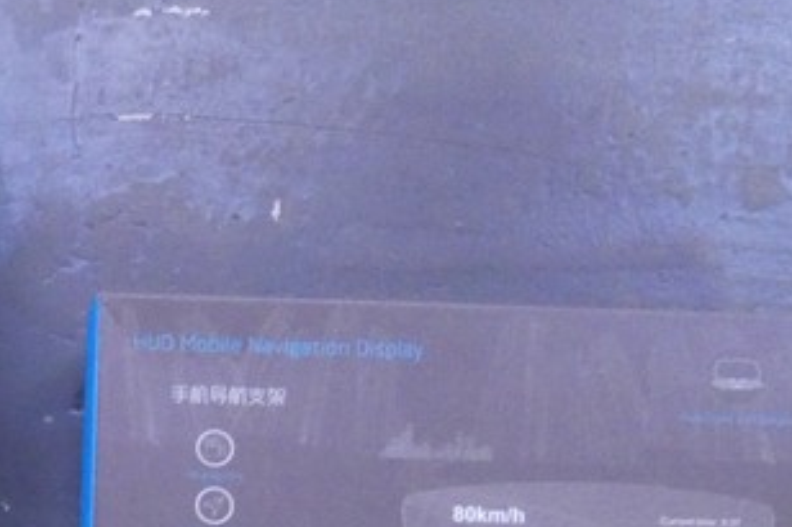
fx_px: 1077
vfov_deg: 24.5
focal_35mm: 49
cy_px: 658
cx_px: 63
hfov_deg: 37.4
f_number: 8
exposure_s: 1/40
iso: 1600
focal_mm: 3.6
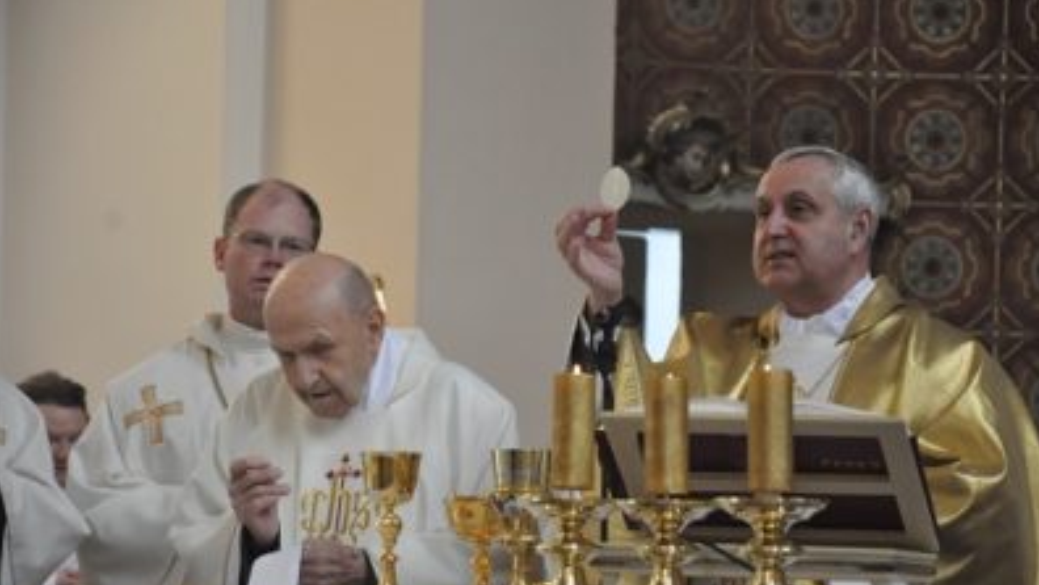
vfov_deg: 7.3
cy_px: 333
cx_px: 520
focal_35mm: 167
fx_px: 4589
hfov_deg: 12.9
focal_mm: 105
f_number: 5.6
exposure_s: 1/250
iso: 3200
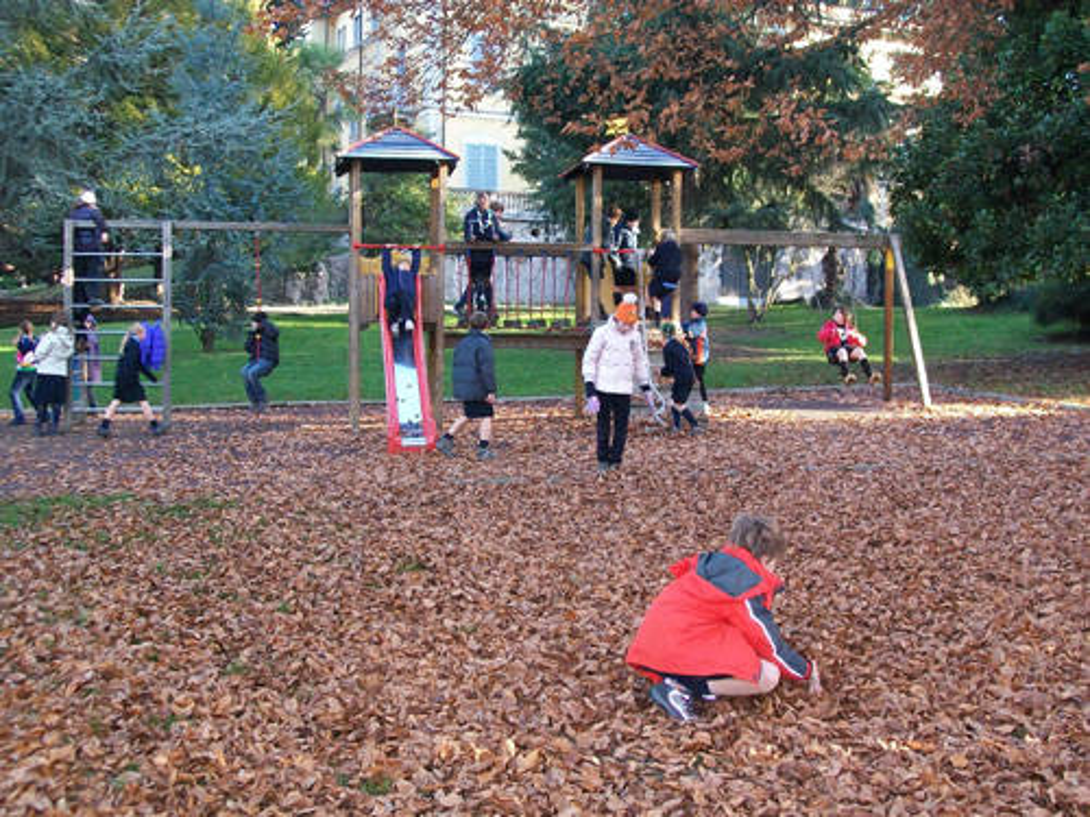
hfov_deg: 42.1
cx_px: 545
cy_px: 408
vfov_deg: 32.2
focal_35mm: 45
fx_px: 1417
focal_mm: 7.6
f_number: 3
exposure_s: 1/80
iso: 160
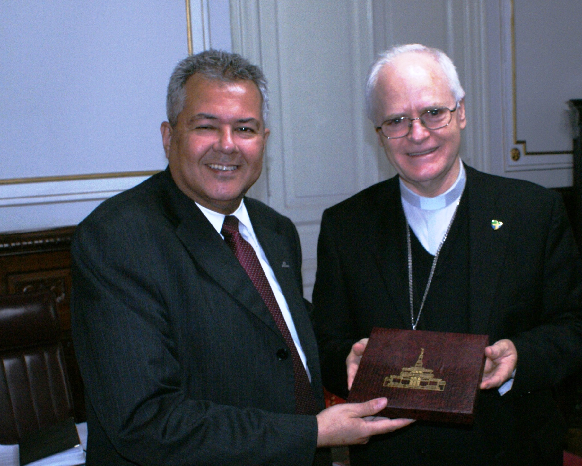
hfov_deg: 40.9
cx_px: 356
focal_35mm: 45
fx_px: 775
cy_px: 281
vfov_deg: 33.3
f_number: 5.6
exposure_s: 1/60
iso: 400
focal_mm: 20
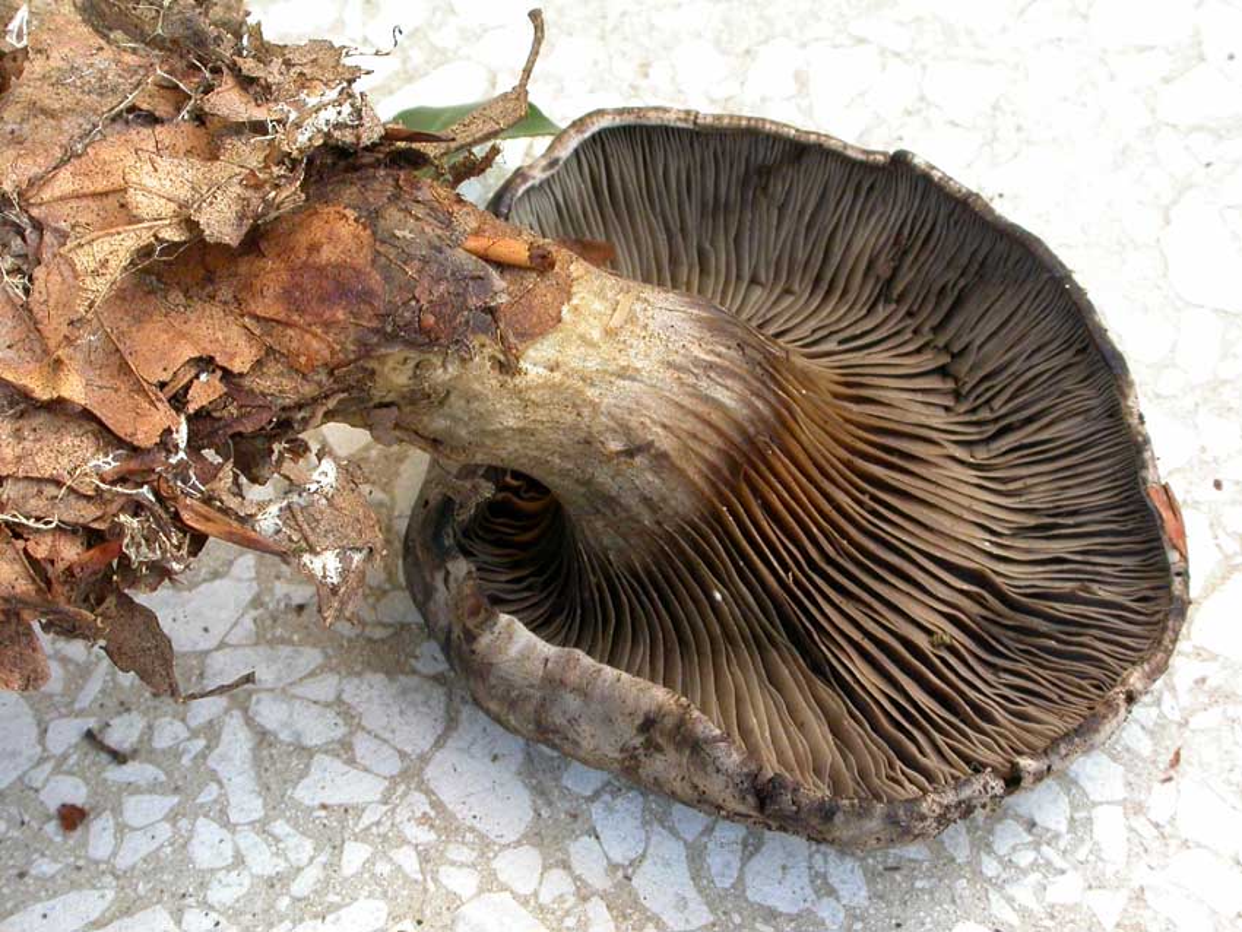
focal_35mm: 101
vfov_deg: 14.7
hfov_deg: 19.4
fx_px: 3625
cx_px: 621
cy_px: 466
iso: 200
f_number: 8
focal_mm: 20.9
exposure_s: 1/30
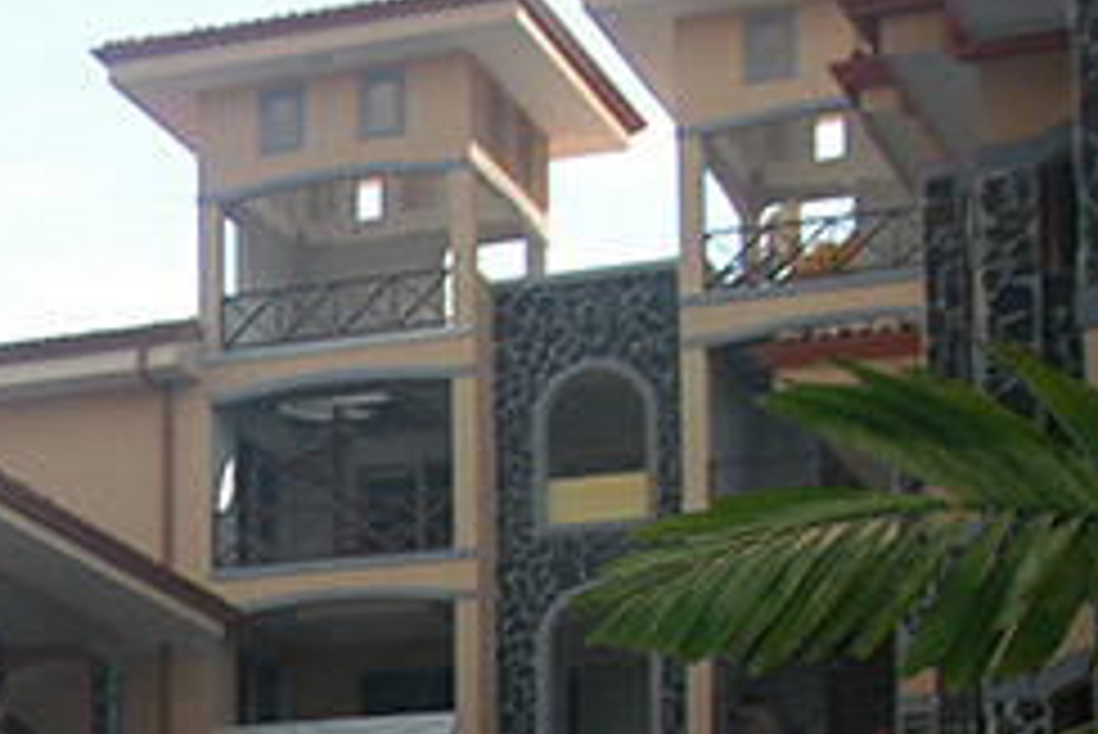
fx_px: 3601
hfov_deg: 15.9
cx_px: -567
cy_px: 1000
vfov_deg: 11.3
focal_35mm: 118
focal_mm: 24
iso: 400
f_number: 7.1
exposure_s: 1/160
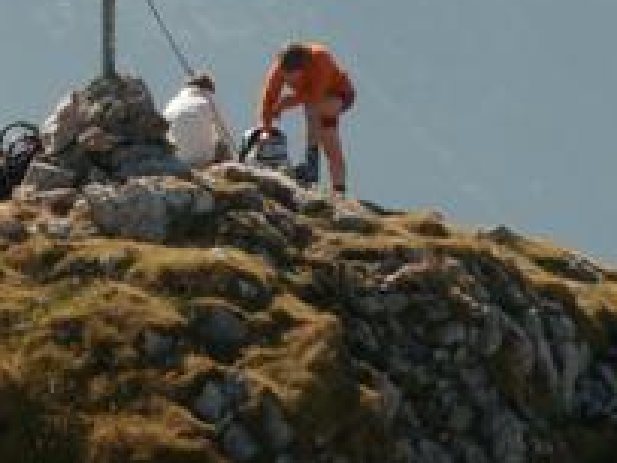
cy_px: 151
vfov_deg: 2.5
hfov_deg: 3.4
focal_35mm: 589
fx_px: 10498
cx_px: 70
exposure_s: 1/125
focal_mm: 30.72
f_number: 8
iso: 50
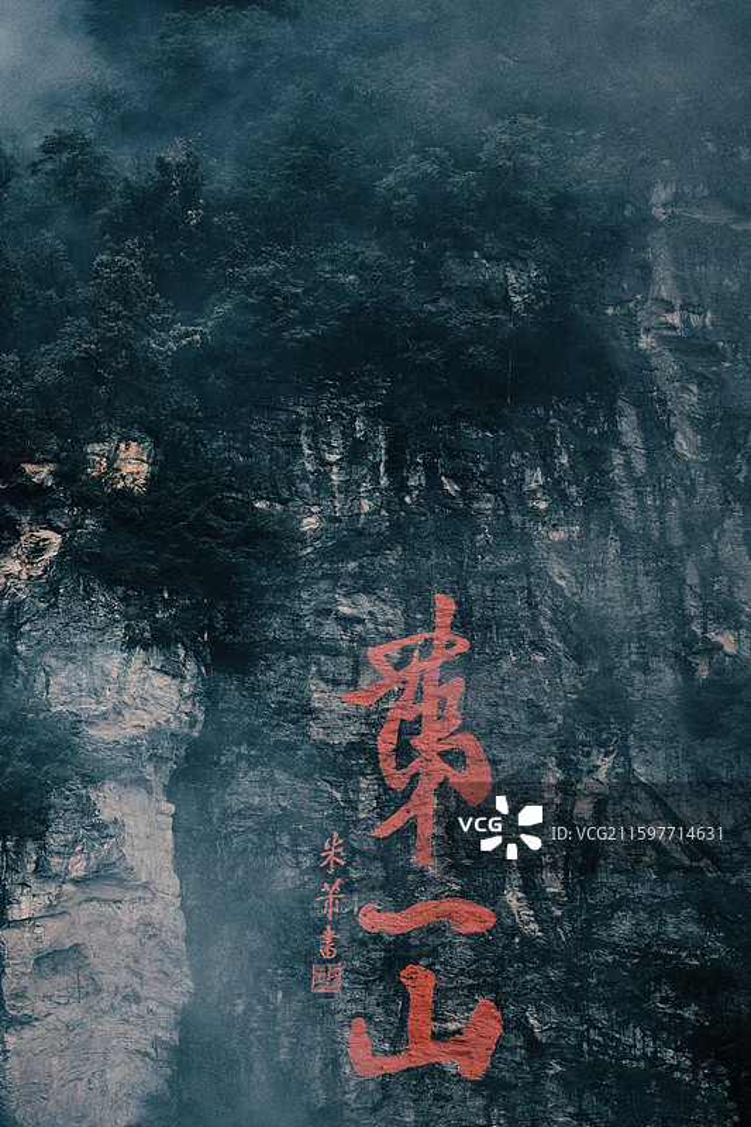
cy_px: 564
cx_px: 376
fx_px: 4257
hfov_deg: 10.1
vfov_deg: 15.1
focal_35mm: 136
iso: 800
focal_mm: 90.9
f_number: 5
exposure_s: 1/105
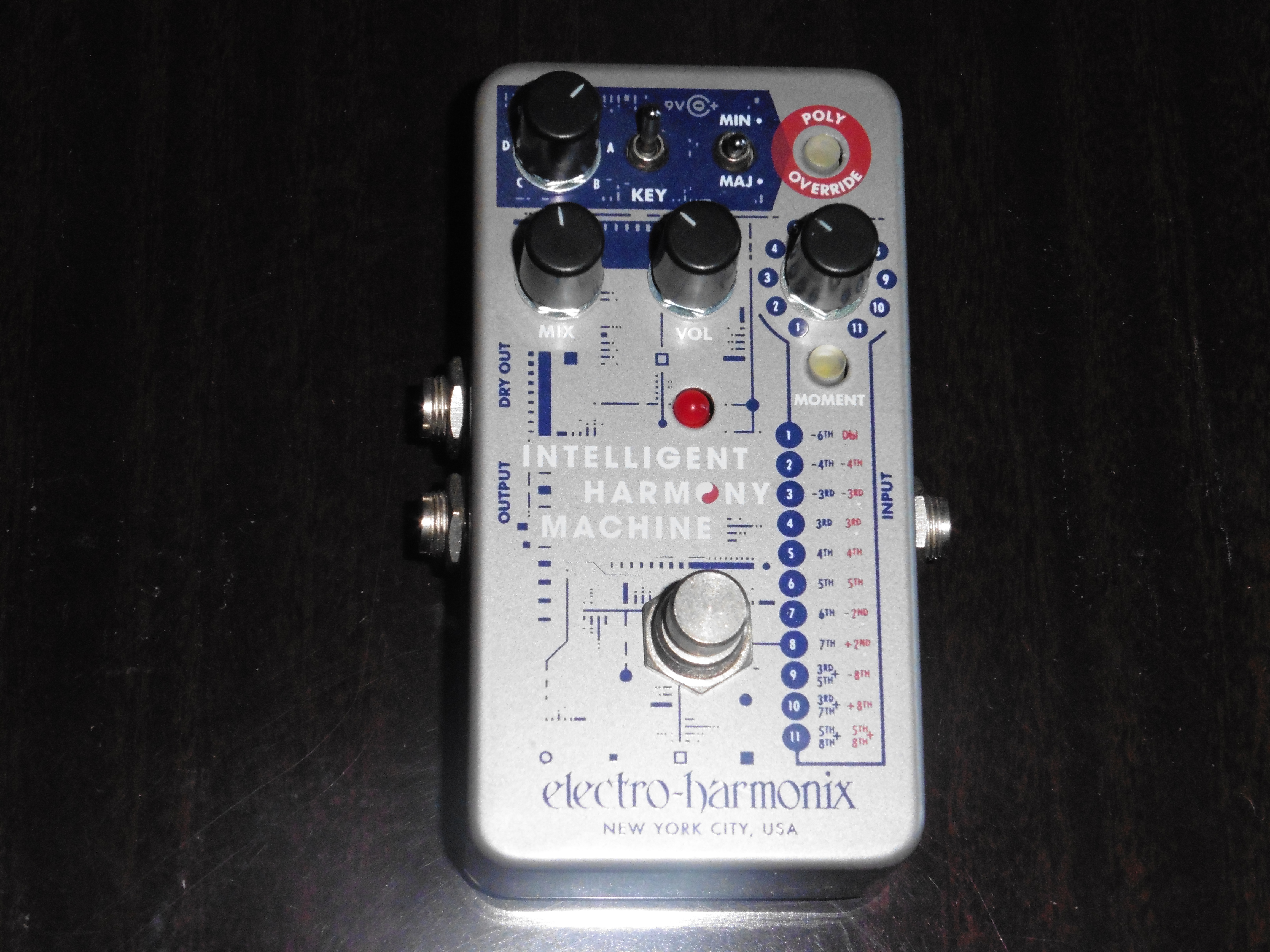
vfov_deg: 19.6
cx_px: 635
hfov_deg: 26.0
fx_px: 2752
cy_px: 476
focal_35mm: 75
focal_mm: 13.3
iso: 800
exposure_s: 1/160
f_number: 5
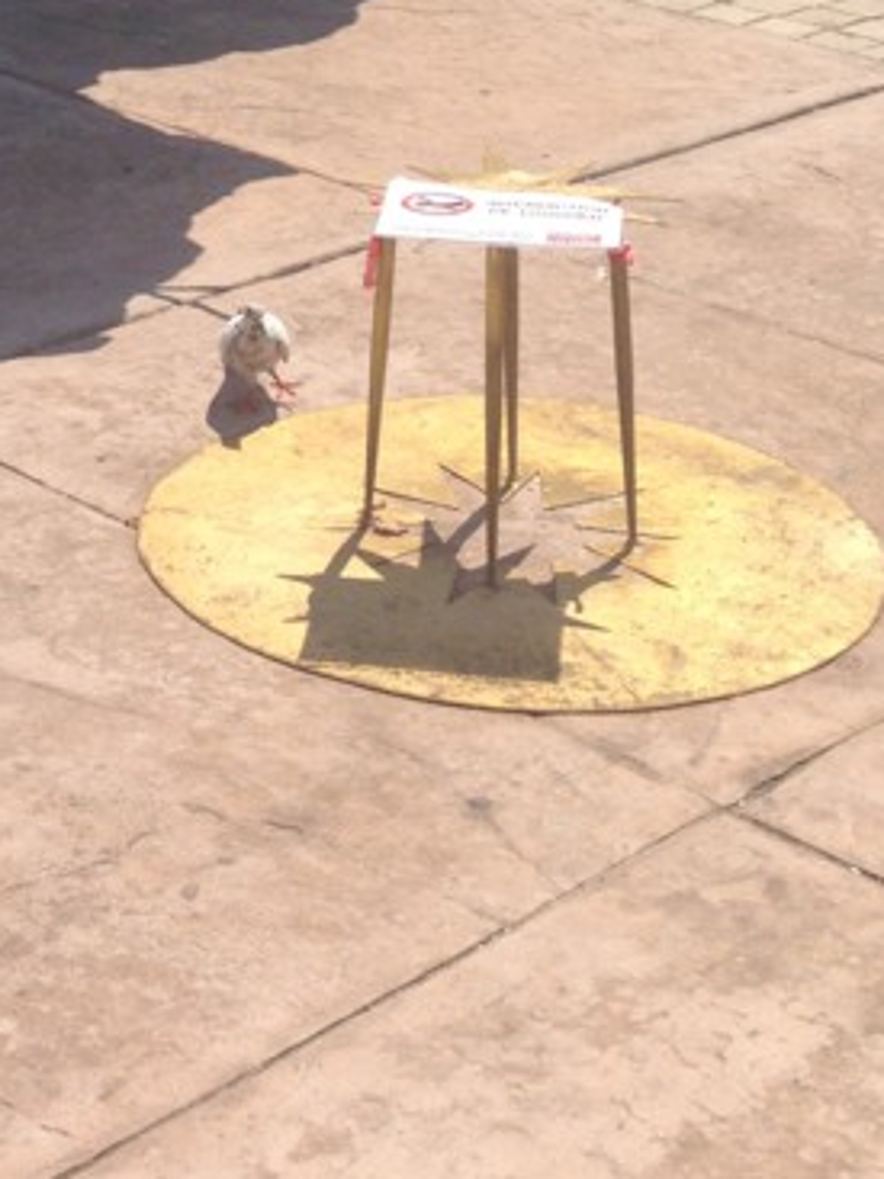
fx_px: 3134
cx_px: 196
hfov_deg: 16.0
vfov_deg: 19.4
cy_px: -408
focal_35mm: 92
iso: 50
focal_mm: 4.13
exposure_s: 1/2358
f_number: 2.4
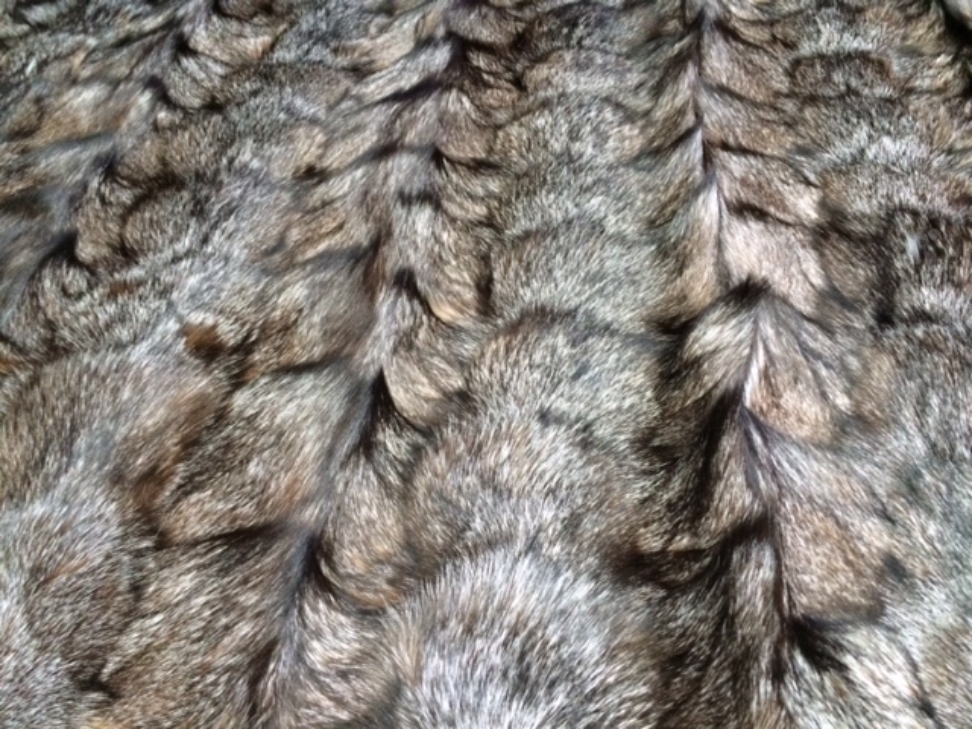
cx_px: 486
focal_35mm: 29
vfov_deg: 48.2
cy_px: 364
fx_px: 814
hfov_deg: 61.7
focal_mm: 4.15
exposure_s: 1/30
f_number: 2.2
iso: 250
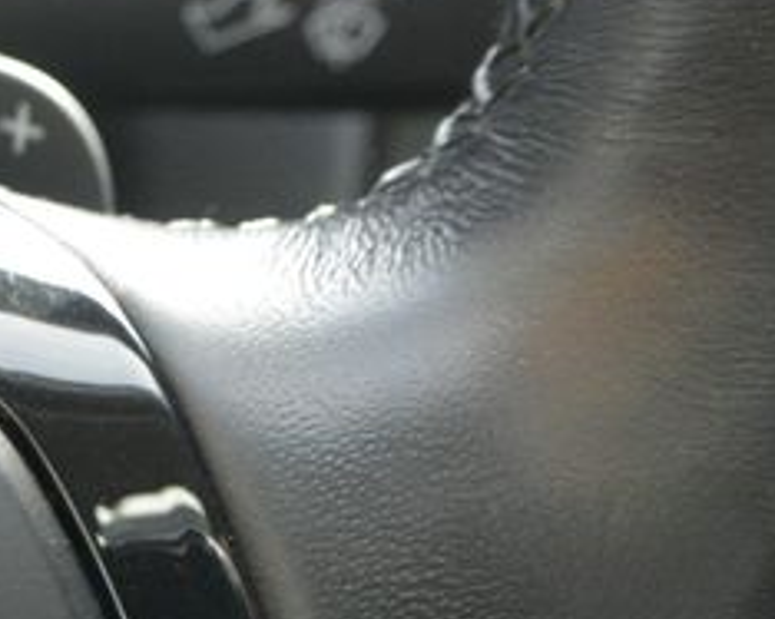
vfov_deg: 13.5
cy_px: 766
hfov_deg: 16.3
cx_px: -245
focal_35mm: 111
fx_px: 2545
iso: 200
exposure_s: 1/160
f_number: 3.5
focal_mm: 10
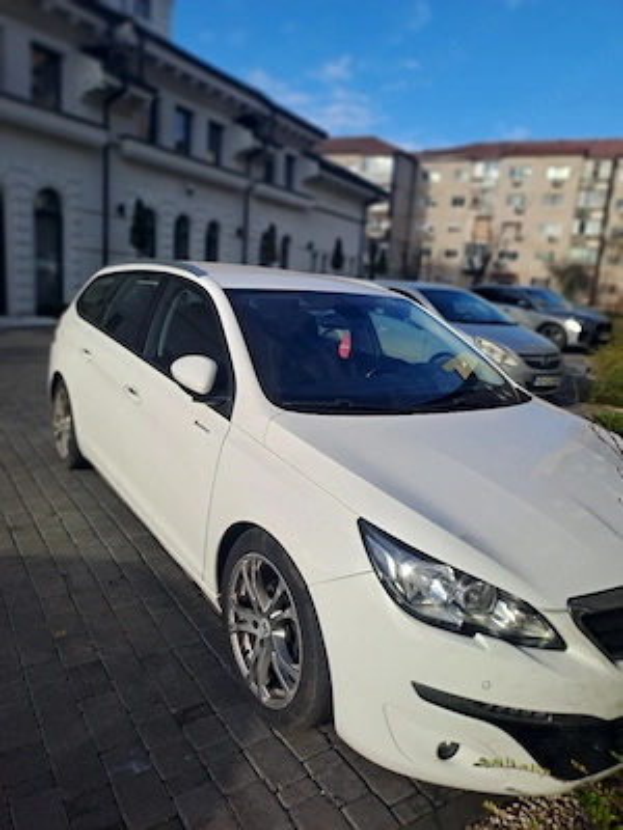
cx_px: 312
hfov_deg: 54.9
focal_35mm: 25
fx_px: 600
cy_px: 415
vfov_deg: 69.4
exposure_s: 1/1111
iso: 32
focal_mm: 4.65
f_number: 1.8
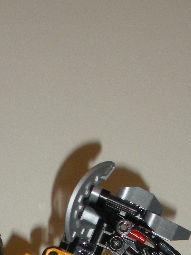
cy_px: 362
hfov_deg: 12.2
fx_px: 890
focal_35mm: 121
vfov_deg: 15.3
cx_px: 100
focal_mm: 6.3
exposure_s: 1/60
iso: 200
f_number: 3.5
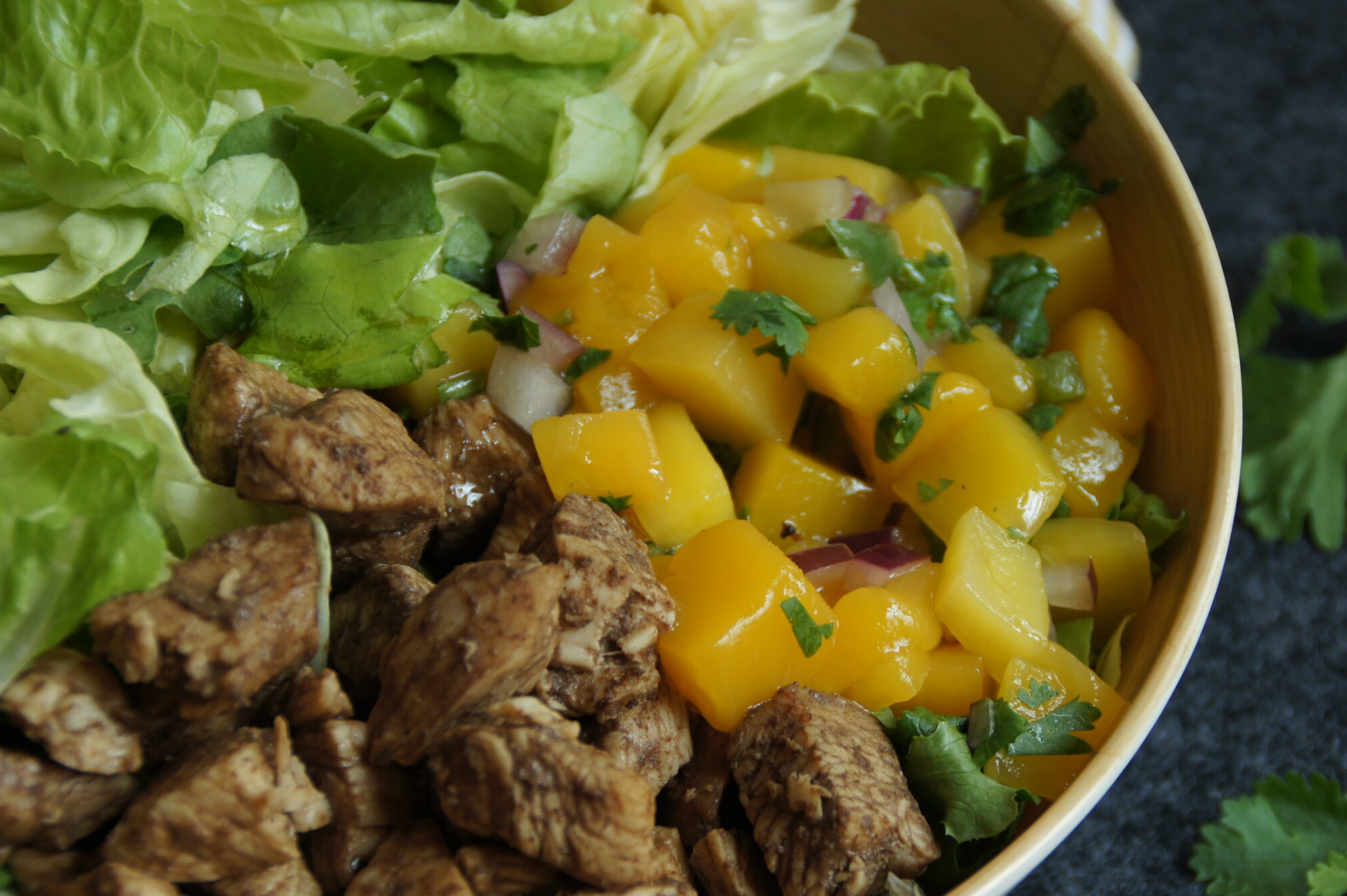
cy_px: 534
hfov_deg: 15.3
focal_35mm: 134
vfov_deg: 10.2
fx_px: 5011
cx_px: 760
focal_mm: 70
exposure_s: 1/30
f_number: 5
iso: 100
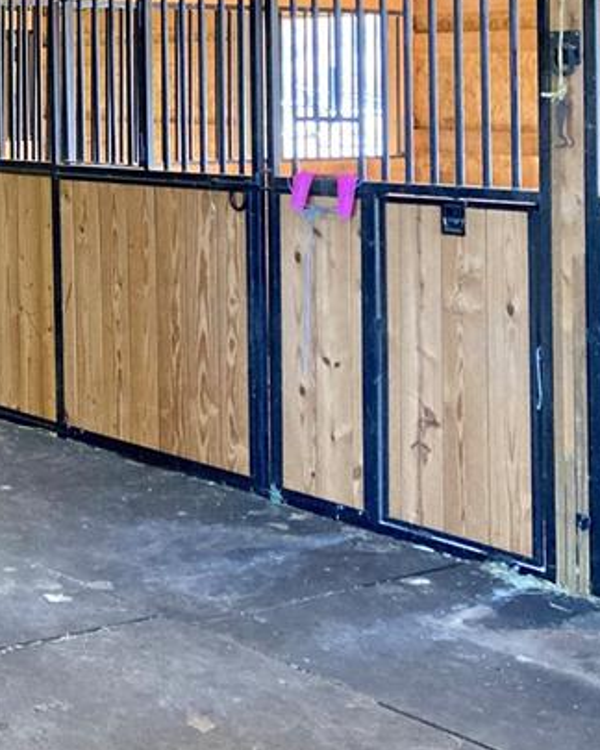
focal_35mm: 69
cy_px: 105
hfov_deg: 20.2
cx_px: -189
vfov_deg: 26.8
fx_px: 1532
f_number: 1.8
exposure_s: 1/60
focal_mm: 3.99
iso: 250
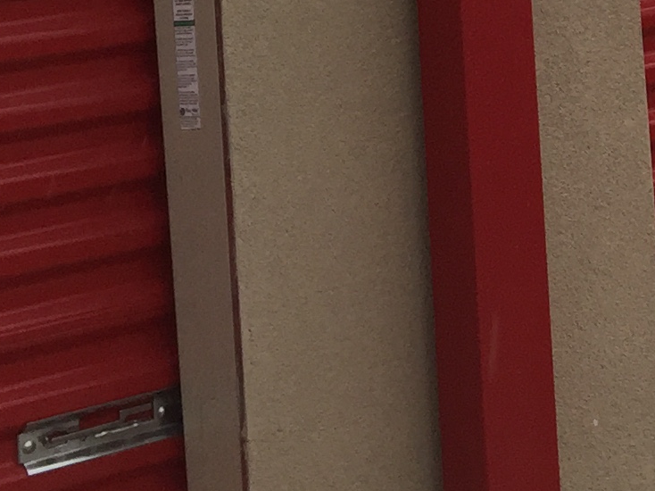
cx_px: 1200
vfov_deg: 10.7
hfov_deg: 13.6
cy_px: -400
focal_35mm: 129
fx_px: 2440
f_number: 2.2
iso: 32
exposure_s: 1/760
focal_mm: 4.15
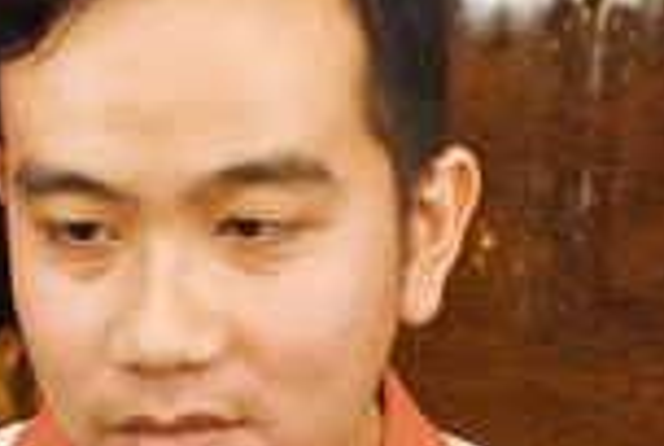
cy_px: 529
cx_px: 481
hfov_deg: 16.4
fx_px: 2292
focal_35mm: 124
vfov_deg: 10.9
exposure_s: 1/100
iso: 800
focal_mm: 18
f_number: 4.5
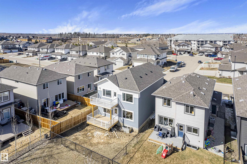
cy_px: 82
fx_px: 151
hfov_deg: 78.6
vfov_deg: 57.2
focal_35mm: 22
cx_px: 124
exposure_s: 1/3000
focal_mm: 8.38
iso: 130
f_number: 2.8
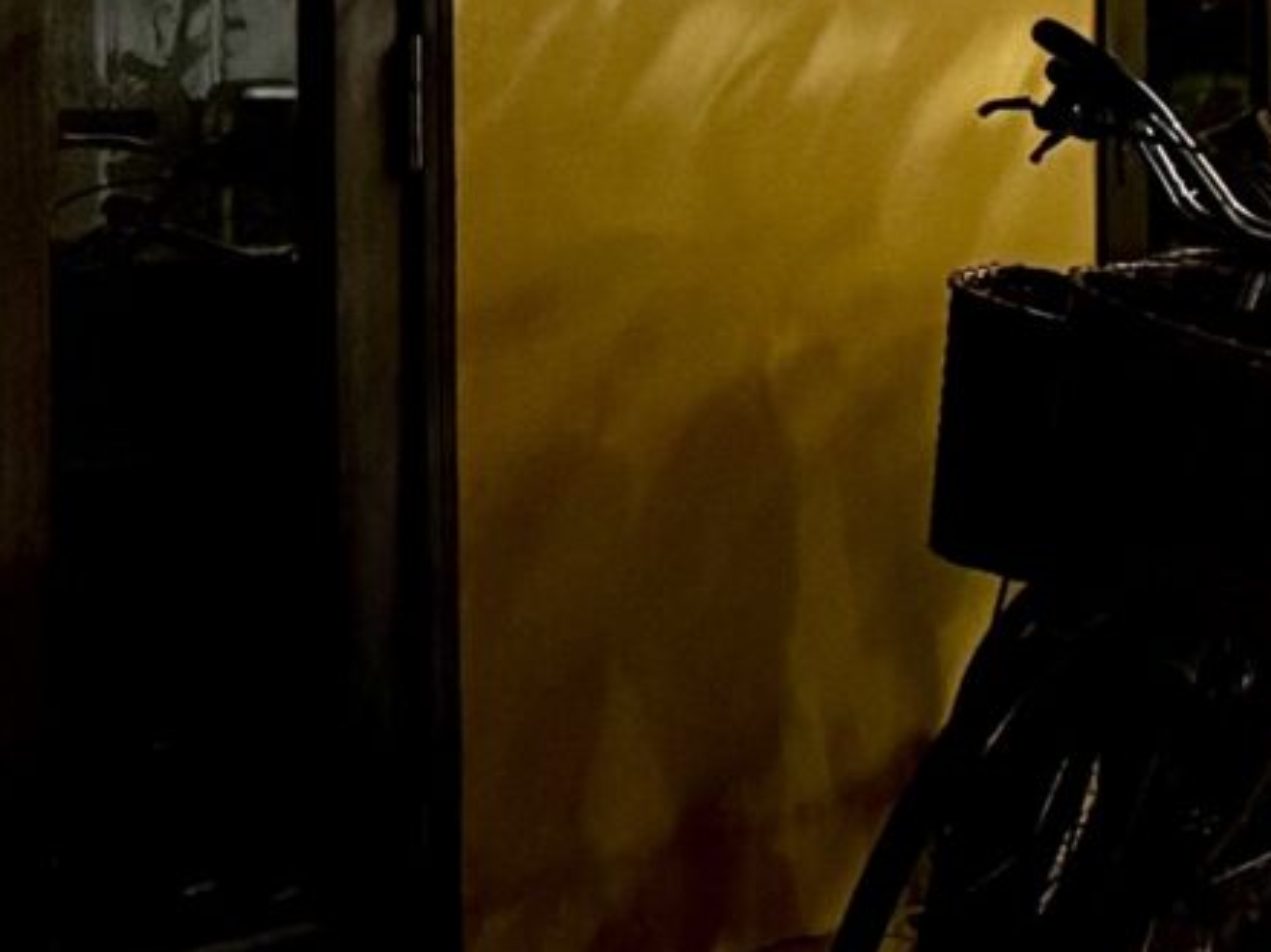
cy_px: 220
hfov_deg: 11.0
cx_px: 3419
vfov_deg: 10.6
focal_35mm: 140
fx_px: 5139
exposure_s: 1/25
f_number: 1.78
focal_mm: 6.76
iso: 1000
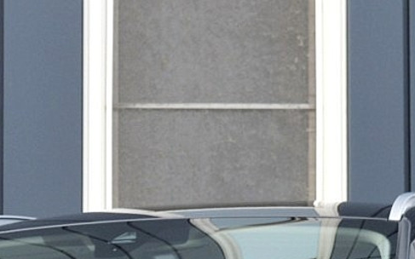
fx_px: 2589
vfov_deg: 5.6
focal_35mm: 229
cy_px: 477
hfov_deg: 9.1
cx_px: -9
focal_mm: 38
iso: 400
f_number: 8
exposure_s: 1/80
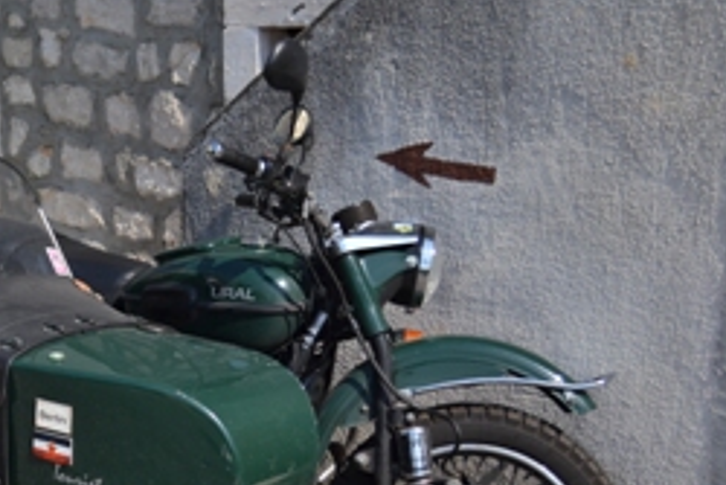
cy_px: 356
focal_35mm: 72
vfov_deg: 18.8
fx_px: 1453
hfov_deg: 26.8
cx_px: 32
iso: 140
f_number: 4
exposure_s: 1/1250
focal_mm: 24
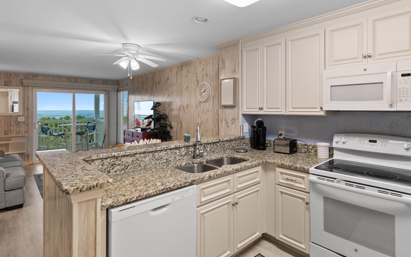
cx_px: 237
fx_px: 202
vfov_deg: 64.6
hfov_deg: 90.4
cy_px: 108
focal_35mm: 18
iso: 100
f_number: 4.5
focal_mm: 10
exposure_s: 1/4
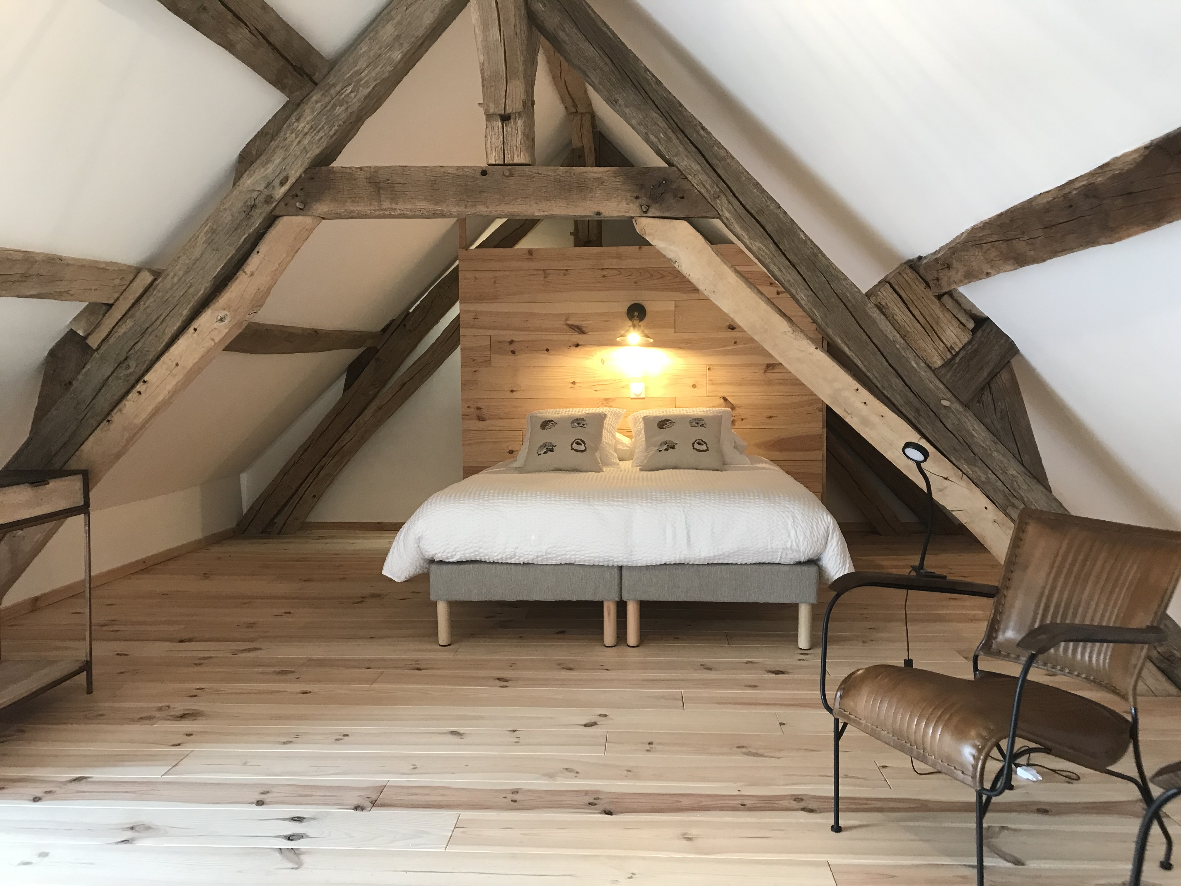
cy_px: 443
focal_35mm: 28
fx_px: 955
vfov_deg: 49.7
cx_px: 590
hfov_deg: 63.4
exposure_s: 1/17
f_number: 1.8
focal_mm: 3.99
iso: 40
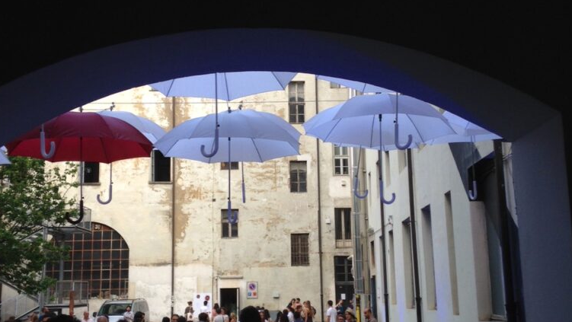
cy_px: 178
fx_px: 743
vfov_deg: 24.4
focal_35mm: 49
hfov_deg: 42.1
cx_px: 283
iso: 50
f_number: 2.4
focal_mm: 4.12
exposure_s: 1/175
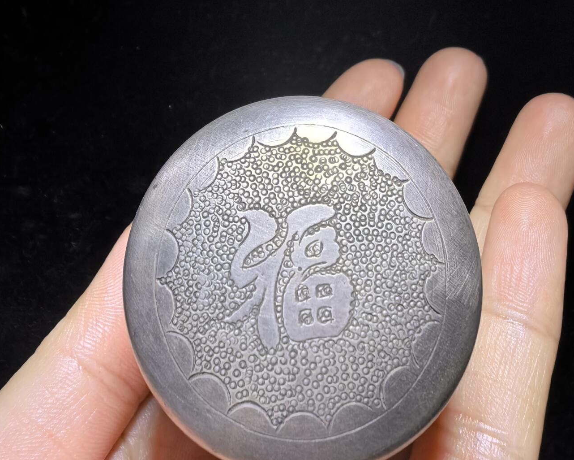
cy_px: 260
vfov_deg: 40.1
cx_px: 297
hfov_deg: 49.1
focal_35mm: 37
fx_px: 629
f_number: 2.2
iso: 160
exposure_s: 1/450
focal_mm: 1.95
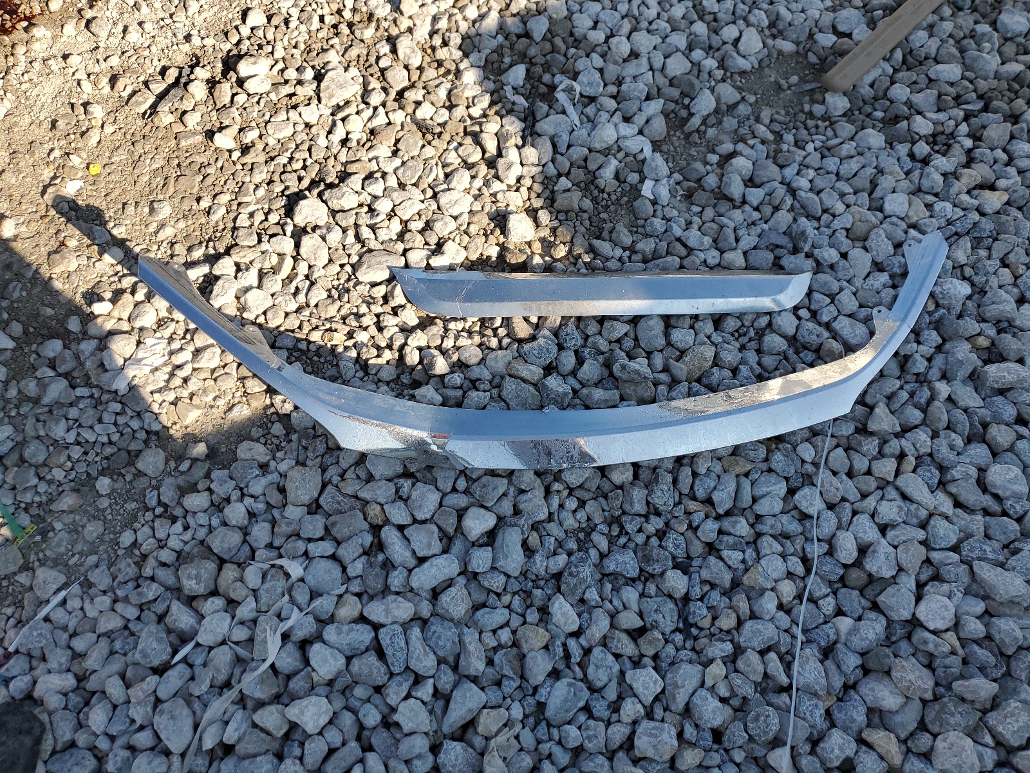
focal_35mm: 26
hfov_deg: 67.3
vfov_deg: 53.1
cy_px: 386
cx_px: 515
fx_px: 774
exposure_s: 1/2000
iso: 50
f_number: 1.5
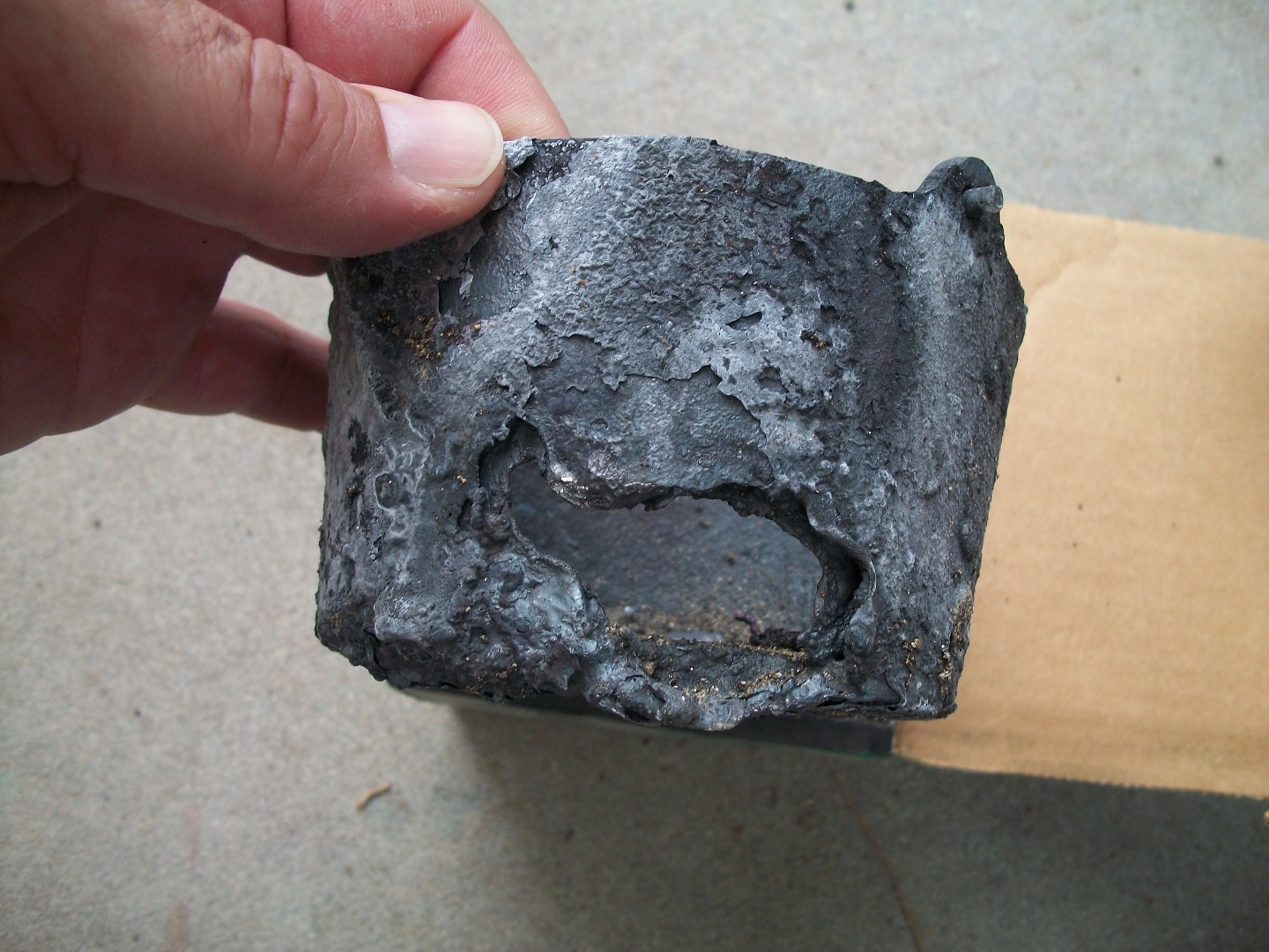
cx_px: 634
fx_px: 1173
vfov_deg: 44.2
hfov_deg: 56.8
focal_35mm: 32
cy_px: 476
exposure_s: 1/80
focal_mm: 5.7
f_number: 2.9
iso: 80
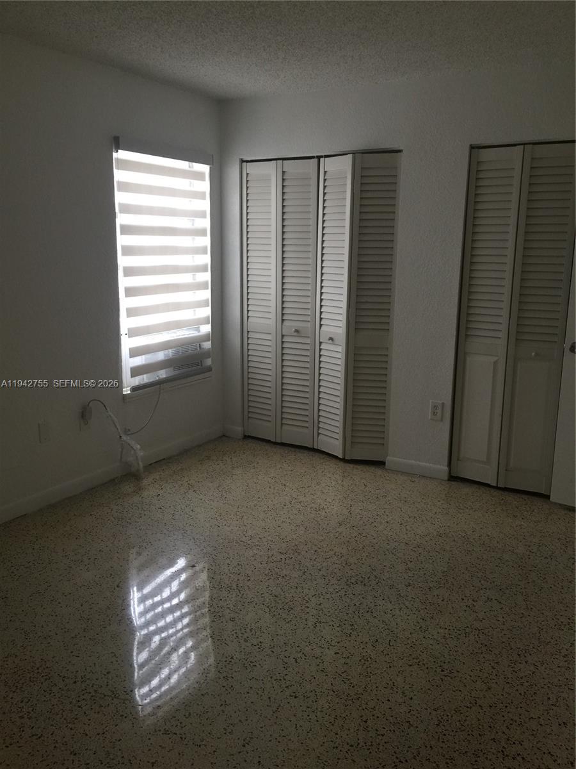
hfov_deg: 48.2
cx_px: 288
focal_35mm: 29
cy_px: 384
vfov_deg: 61.7
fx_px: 643
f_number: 2.2
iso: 50
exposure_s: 1/15
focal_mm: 4.15
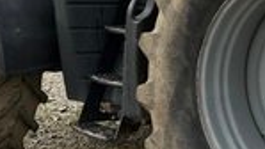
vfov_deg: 11.3
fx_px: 738
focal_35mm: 105
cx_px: 297
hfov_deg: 19.4
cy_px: -30
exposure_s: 1/2525
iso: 80
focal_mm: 6.76
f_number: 1.78
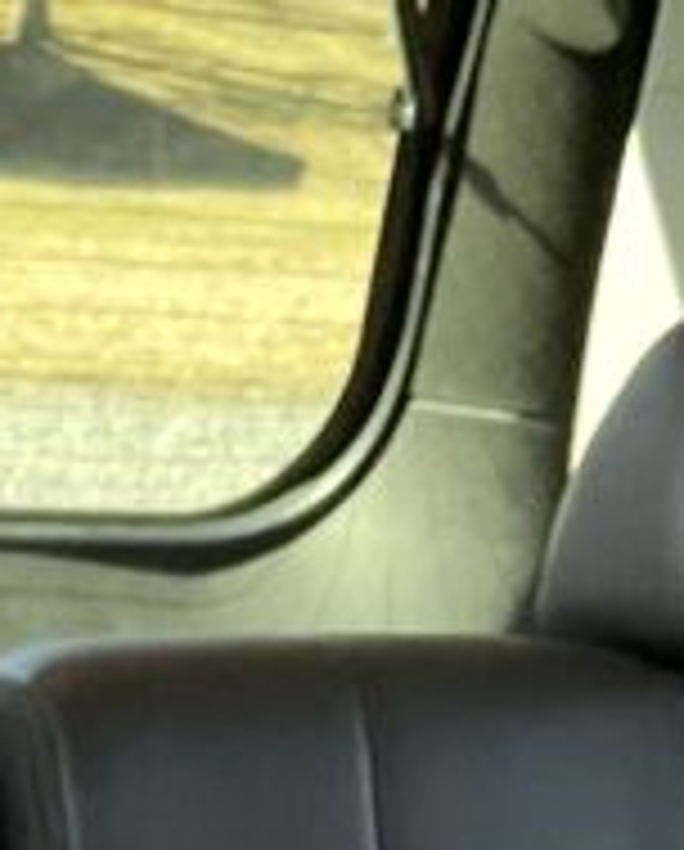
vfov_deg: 11.4
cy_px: 1691
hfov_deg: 9.9
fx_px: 3859
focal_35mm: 153
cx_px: -261
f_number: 1.8
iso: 160
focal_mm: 3
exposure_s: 1/60
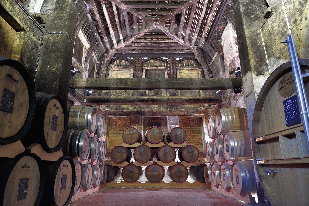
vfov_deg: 53.1
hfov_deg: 73.8
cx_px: 154
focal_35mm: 24
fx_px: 206
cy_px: 103
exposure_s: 1/8
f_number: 5.6
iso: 1600
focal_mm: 24
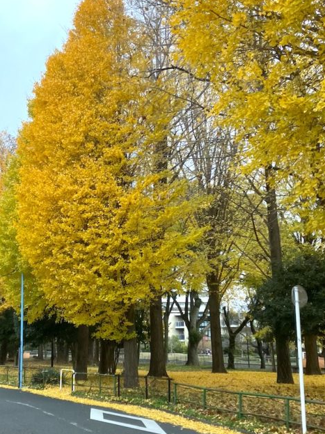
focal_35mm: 46
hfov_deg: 31.1
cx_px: 88
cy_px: 238
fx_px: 576
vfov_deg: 41.2
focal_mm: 3.99
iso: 32
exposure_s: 1/506
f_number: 1.8
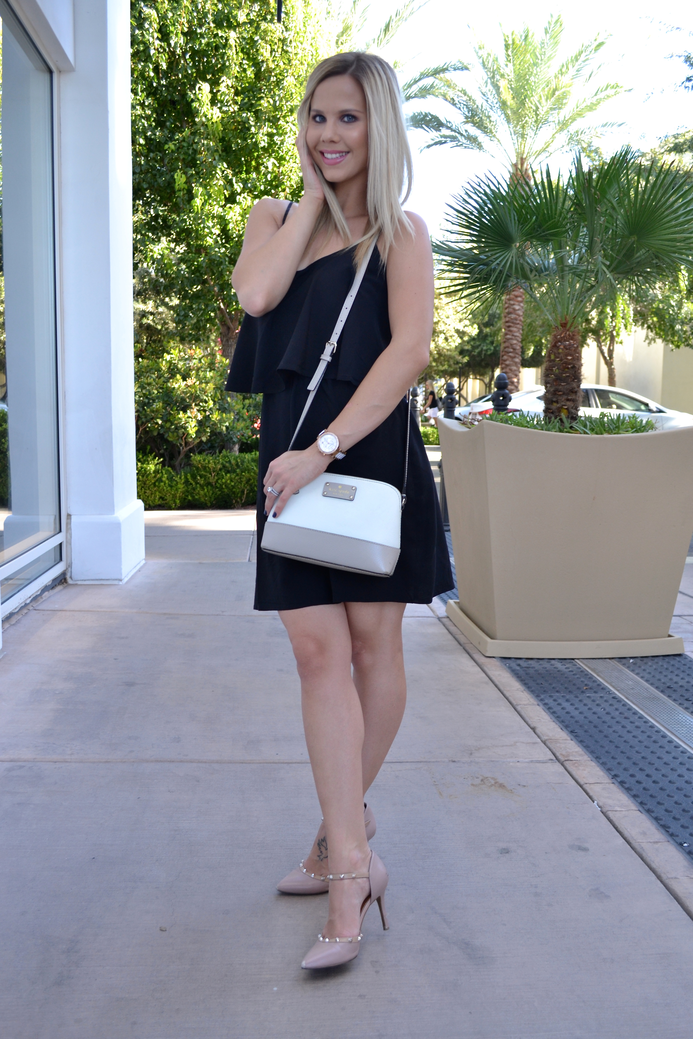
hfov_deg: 40.0
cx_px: 346
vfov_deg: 57.2
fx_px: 953
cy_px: 520
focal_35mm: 33
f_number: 5.6
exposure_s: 1/125
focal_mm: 22
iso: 400
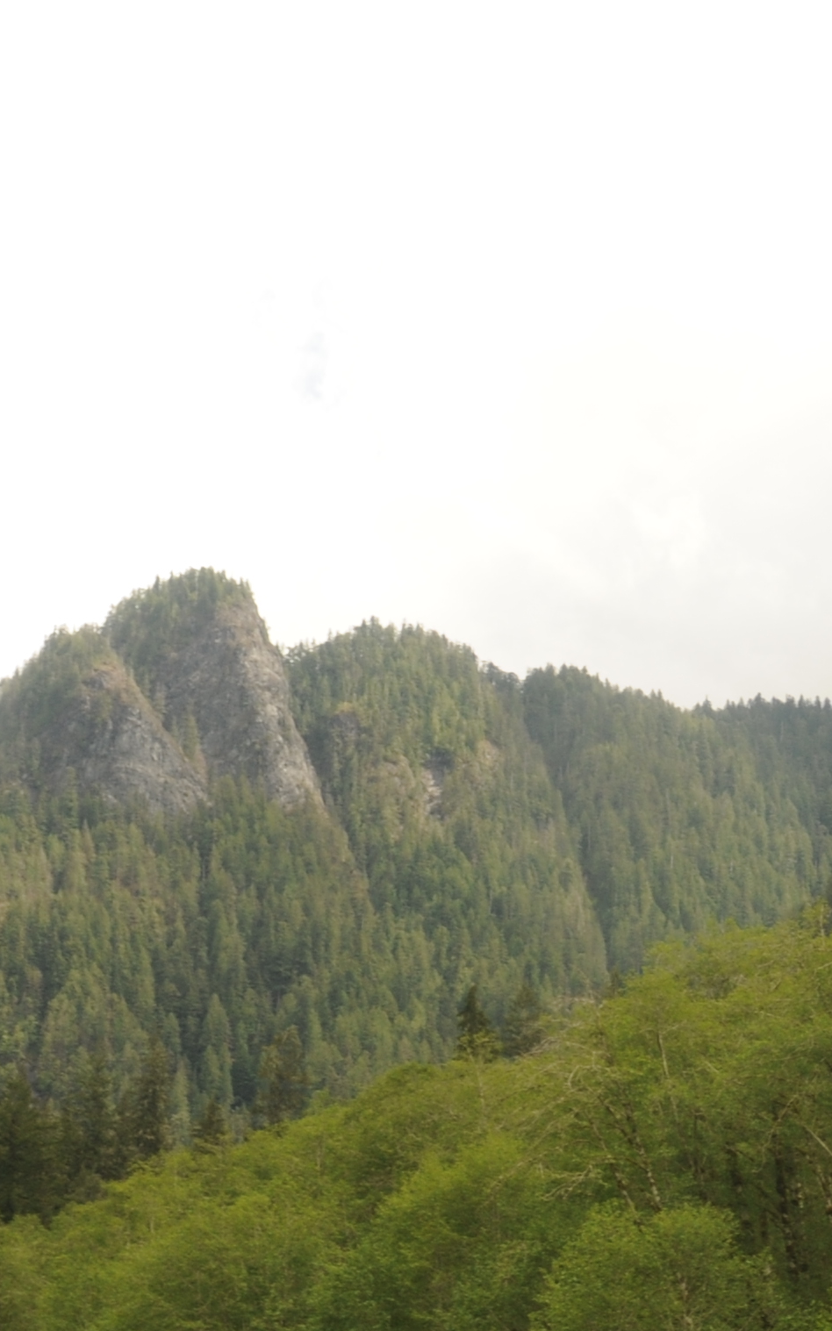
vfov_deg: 25.3
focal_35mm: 80
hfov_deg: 16.2
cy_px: 1087
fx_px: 2903
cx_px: 634
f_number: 9
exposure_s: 1/400
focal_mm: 28
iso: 320
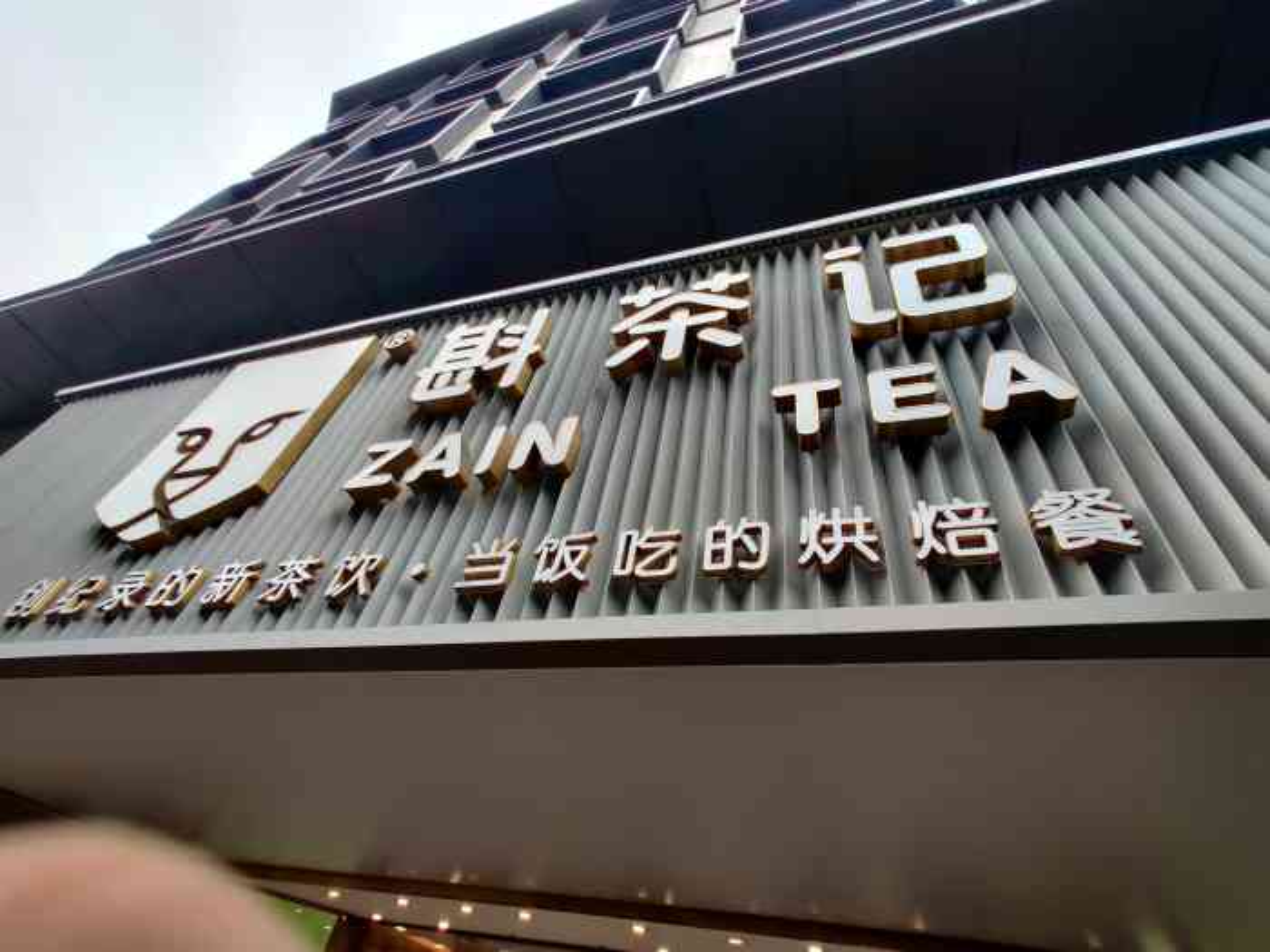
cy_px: 476
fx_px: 477
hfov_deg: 106.2
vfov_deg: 89.9
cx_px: 635
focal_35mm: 13
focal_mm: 2.25
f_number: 2.2
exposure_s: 1/204
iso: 100
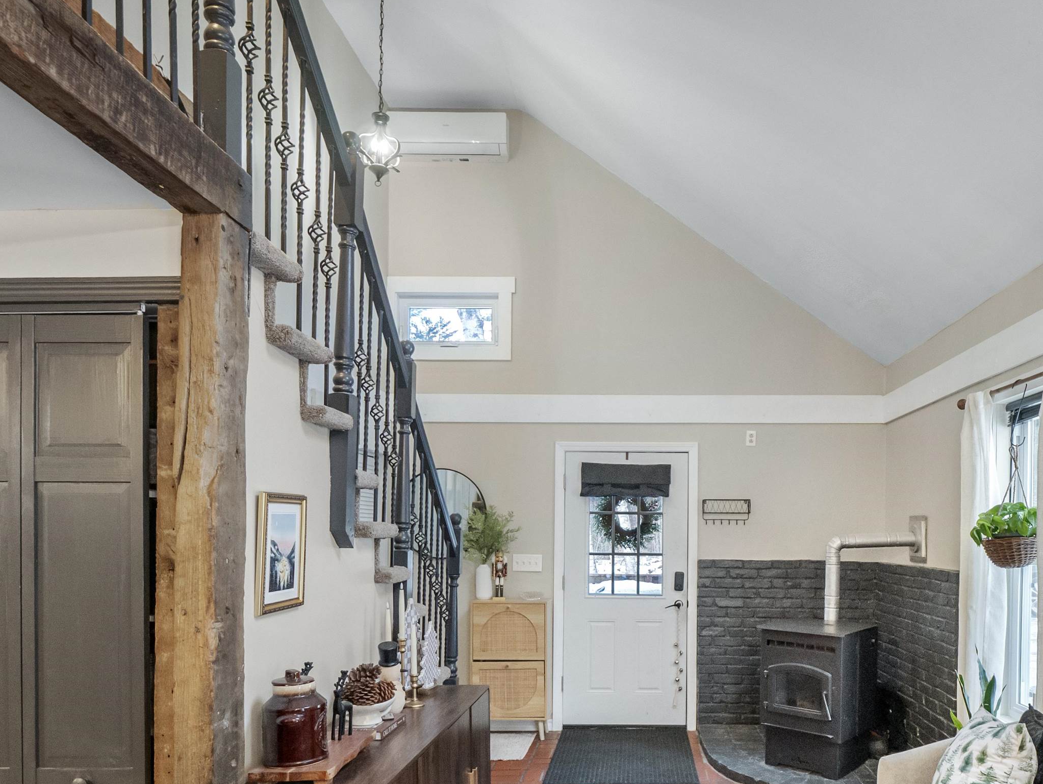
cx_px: 651
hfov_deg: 70.4
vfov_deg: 54.4
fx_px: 724
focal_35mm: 24
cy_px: 583
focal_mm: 8
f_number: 2.8
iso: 2500
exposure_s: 1/60
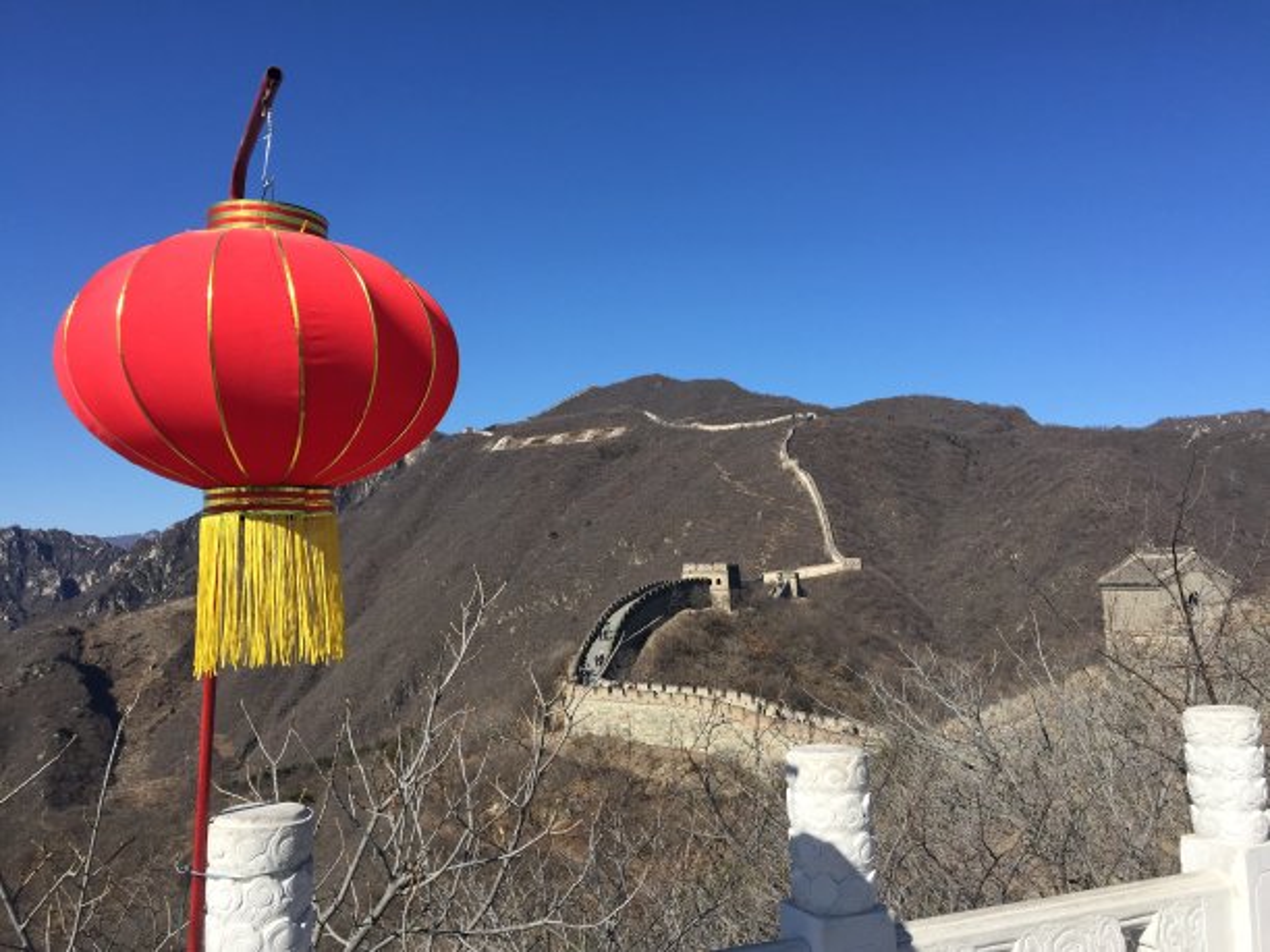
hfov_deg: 61.7
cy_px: 476
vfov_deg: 48.2
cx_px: 635
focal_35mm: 29
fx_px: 1064
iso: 32
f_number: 2.2
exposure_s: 1/1980
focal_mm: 4.15
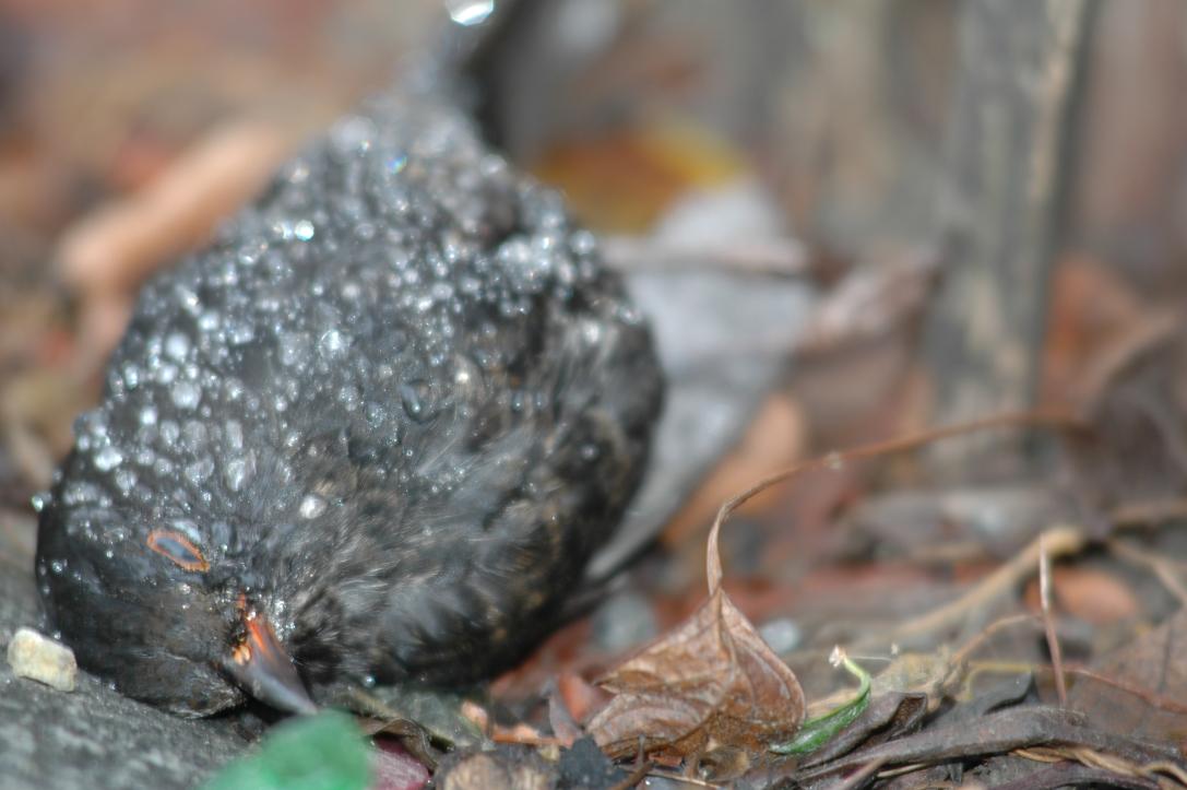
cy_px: 395
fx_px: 9884
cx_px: 594
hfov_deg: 6.9
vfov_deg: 4.6
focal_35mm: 300
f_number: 4
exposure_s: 1/60
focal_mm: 200
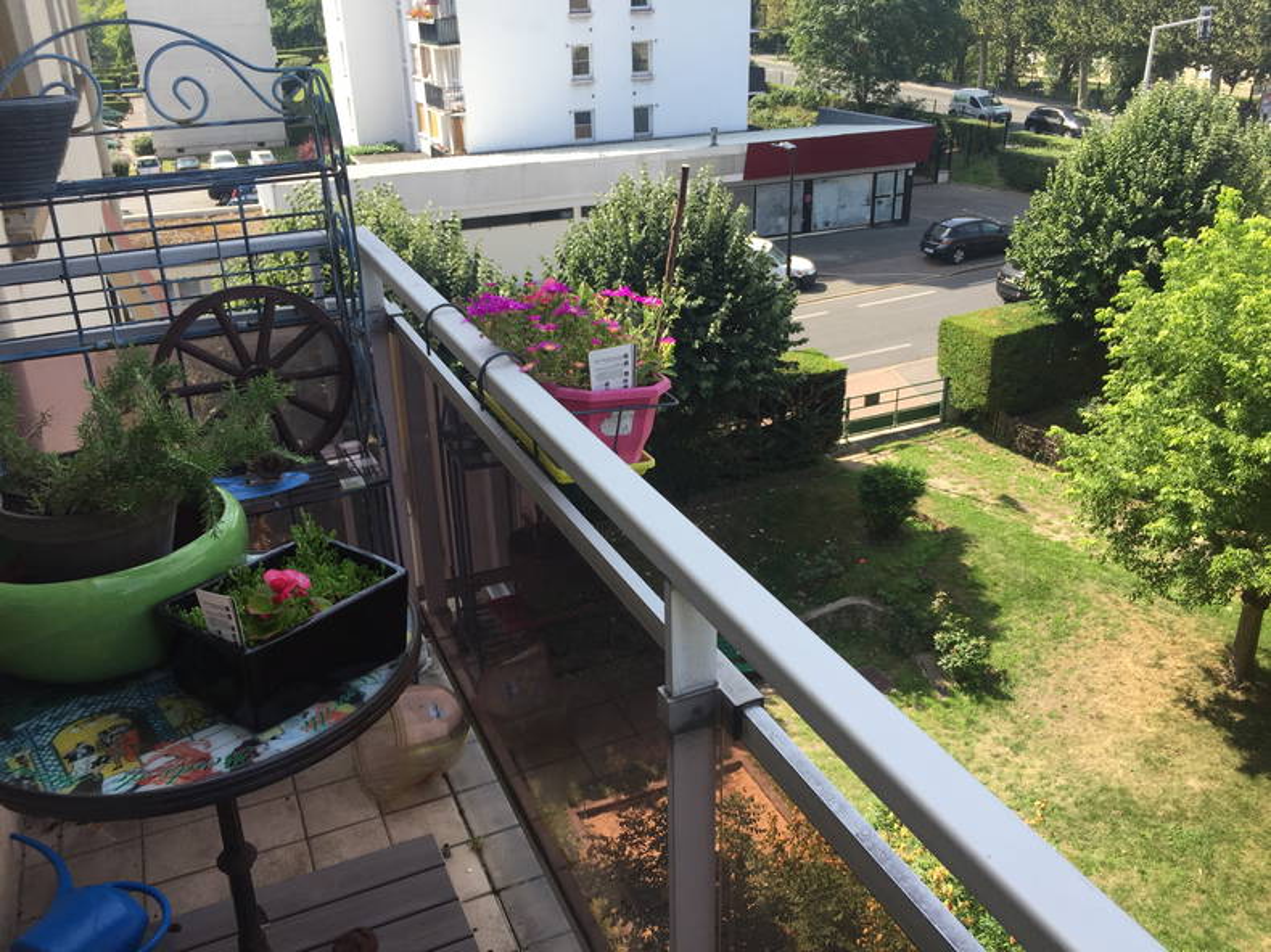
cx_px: 636
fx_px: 1064
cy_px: 476
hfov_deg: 61.7
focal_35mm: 29
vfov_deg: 48.2
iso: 32
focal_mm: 4.15
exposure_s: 1/682
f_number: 2.2
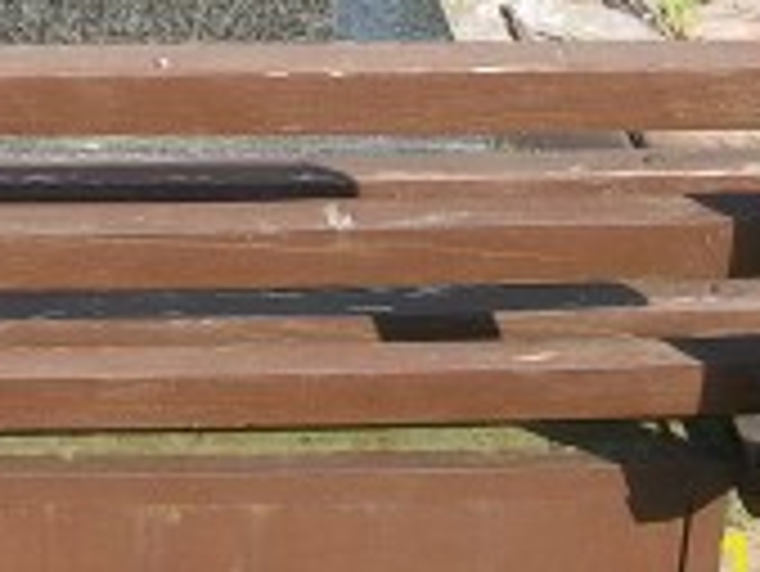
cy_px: -275
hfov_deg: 14.3
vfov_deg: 10.6
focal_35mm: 136
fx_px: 2988
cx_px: 0
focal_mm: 6
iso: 80
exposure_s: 1/500
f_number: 2.7
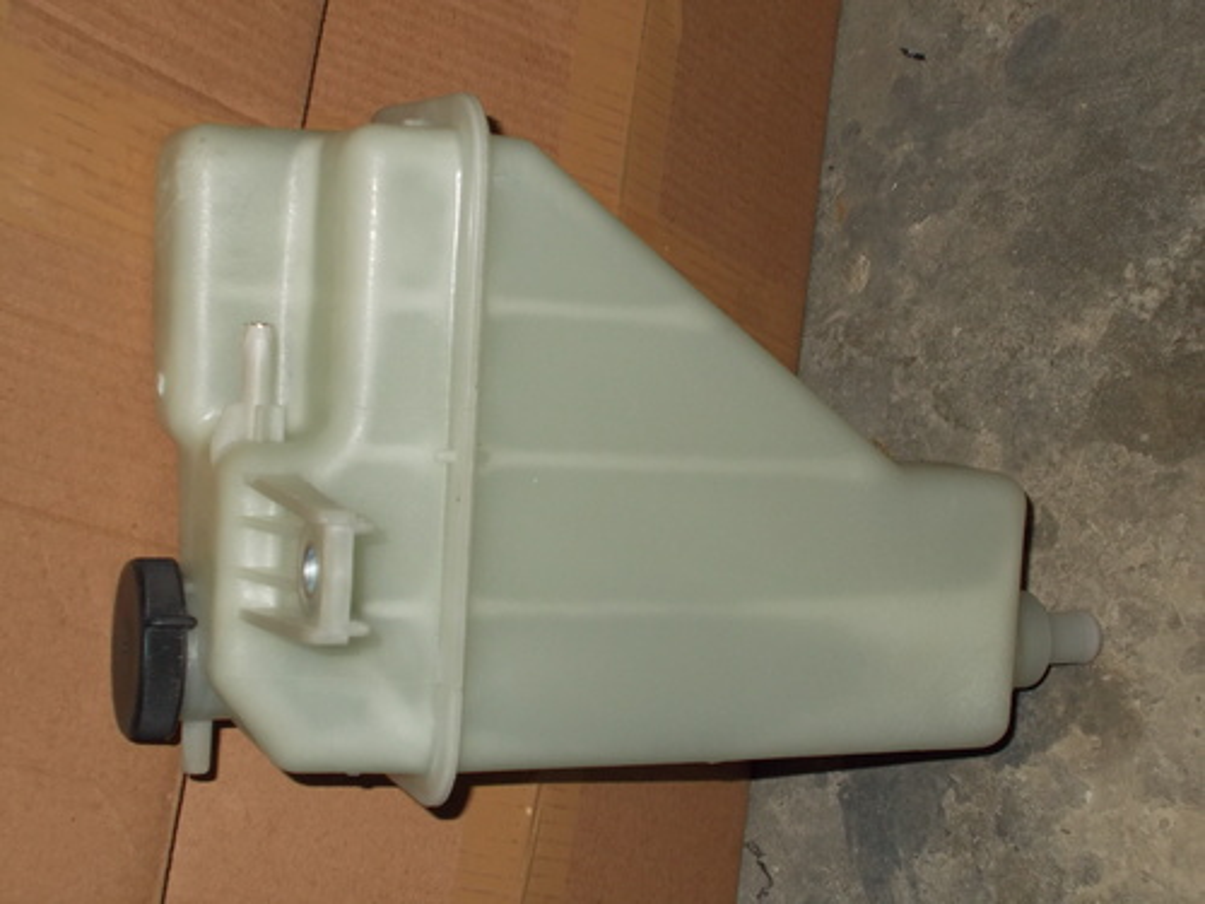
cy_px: 452
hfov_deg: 33.2
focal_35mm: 58
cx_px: 602
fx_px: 2019
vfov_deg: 25.2
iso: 200
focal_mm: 10.3
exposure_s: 1/30
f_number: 4.9
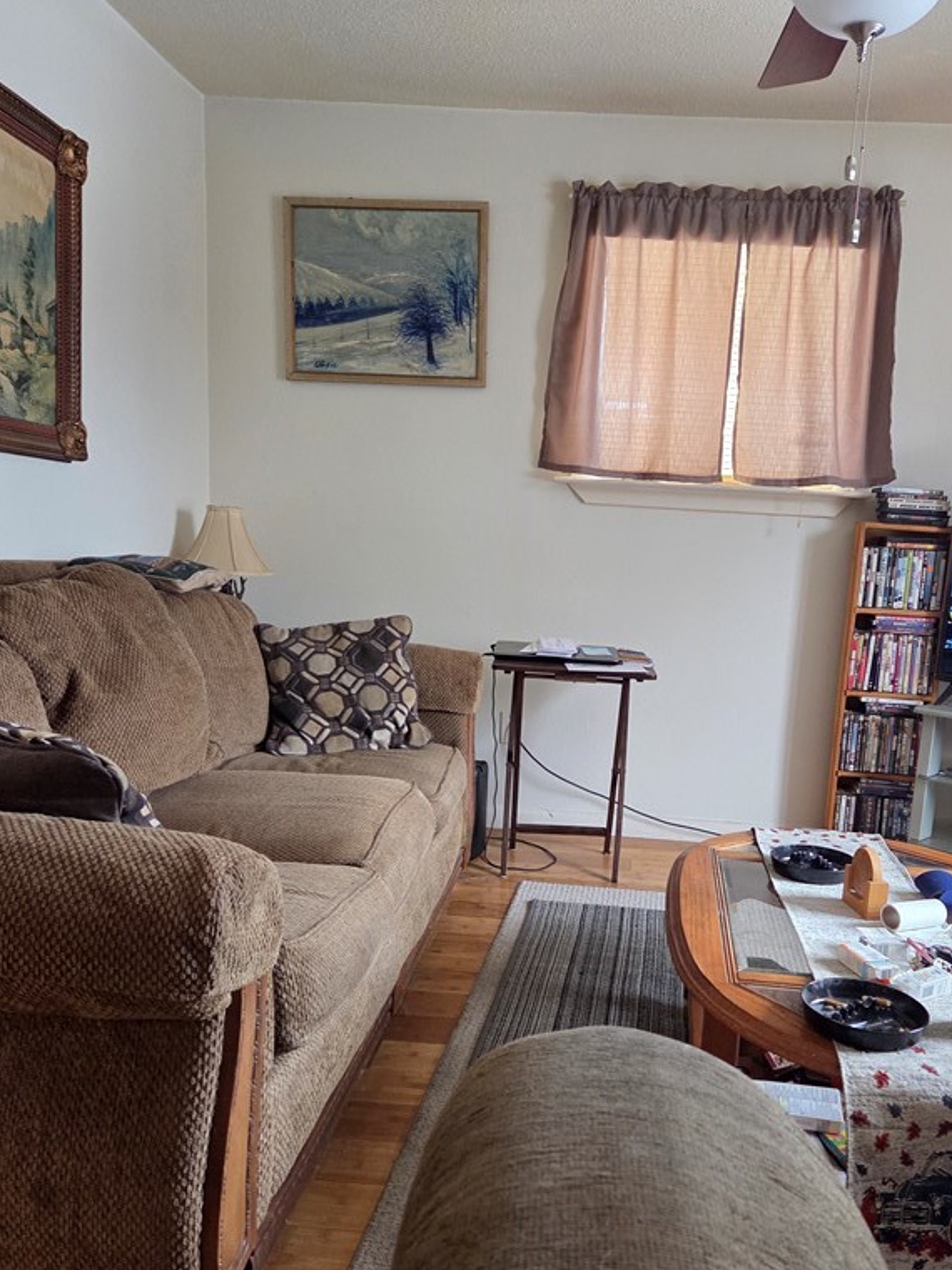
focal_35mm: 31
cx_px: 553
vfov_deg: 58.2
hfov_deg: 45.3
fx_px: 1137
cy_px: 709
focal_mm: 5.4
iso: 500
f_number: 1.8
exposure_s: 1/120
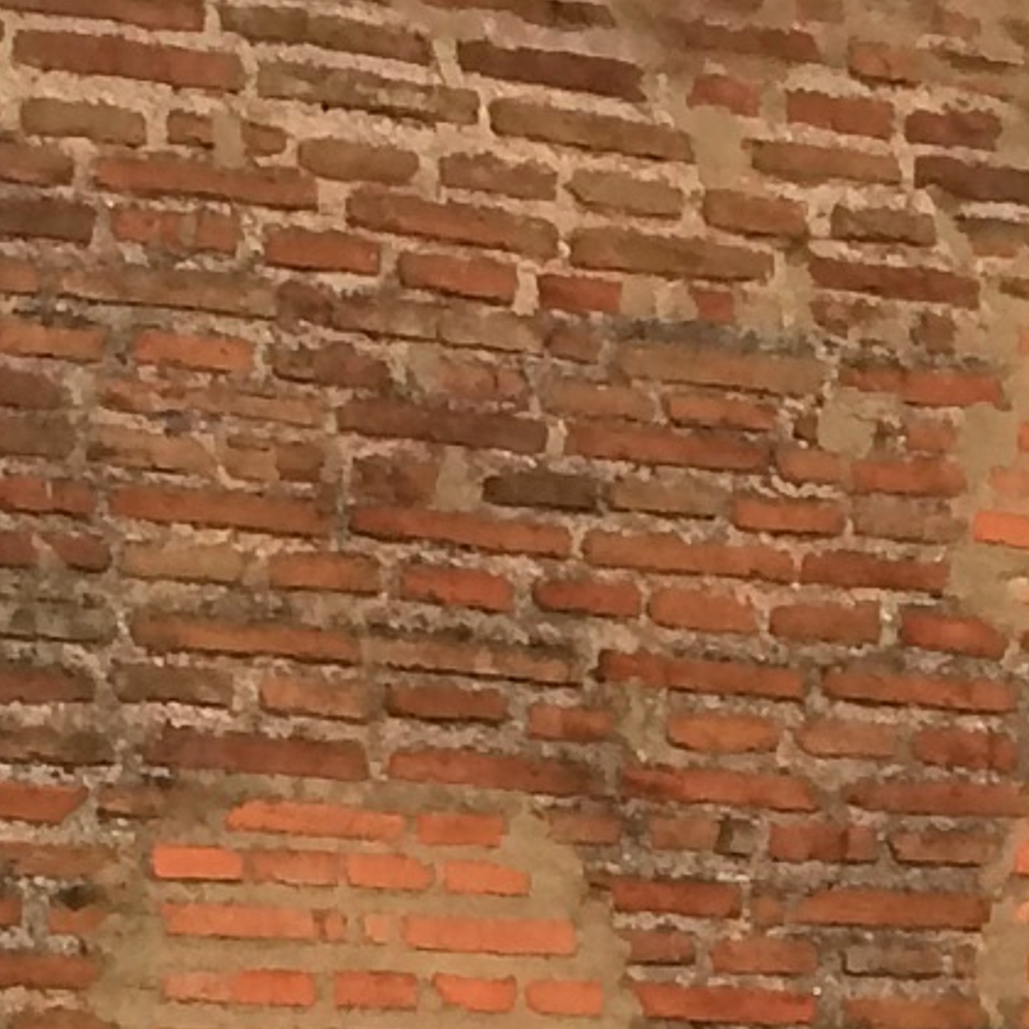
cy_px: 1115
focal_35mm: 206
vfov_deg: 8.4
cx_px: 1690
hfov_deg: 8.3
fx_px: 6928
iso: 40
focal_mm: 4.12
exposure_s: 1/40
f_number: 2.2
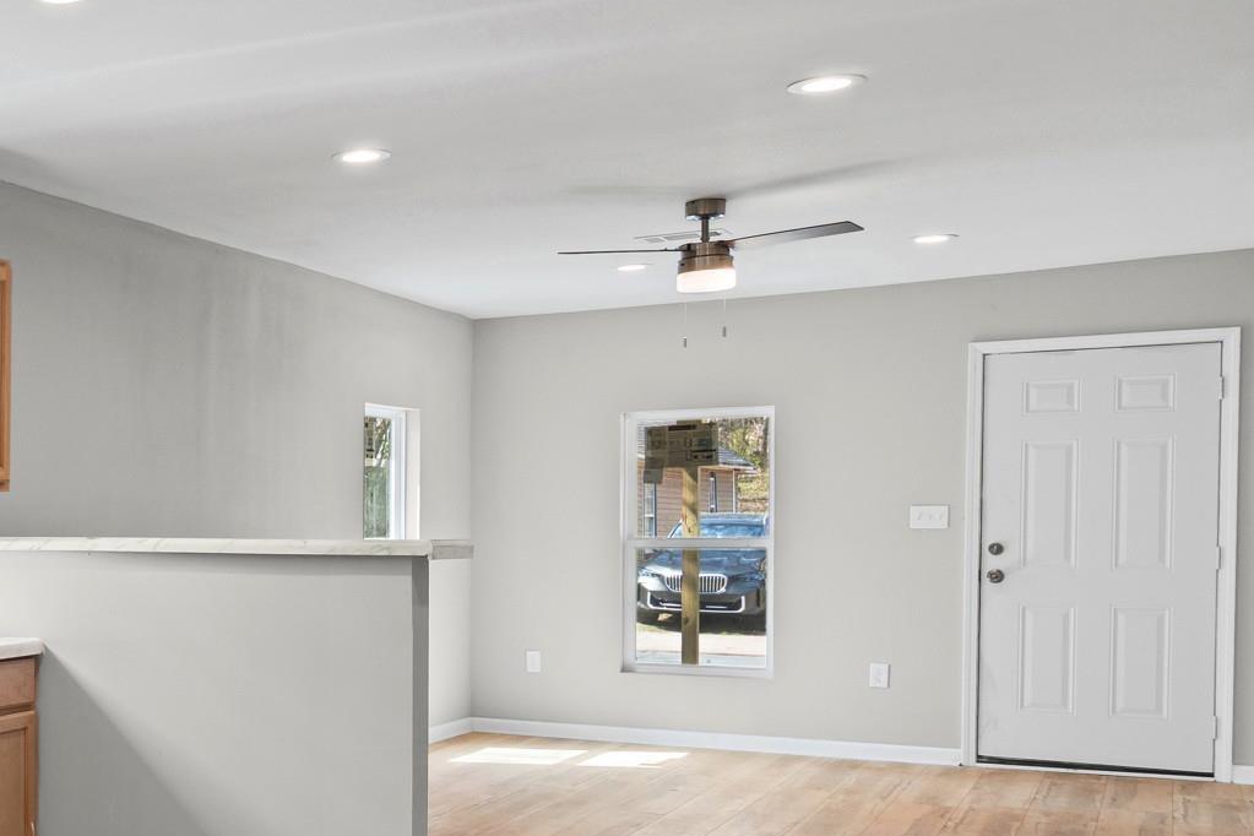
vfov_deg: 30.4
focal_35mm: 44
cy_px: 521
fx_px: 1533
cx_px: -115
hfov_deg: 37.5
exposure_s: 1/3
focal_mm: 12
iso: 250
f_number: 9
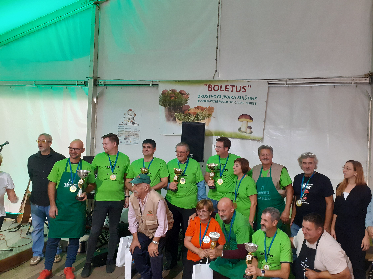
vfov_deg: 46.8
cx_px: 206
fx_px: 323
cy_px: 142
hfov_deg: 59.8
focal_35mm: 30
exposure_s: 1/50
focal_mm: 3.6
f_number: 1.9
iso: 200
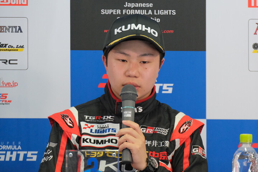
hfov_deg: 10.7
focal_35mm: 192
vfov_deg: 7.2
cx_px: 129
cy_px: 86
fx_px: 1376
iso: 5000
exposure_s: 1/180
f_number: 5.8
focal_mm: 127.9
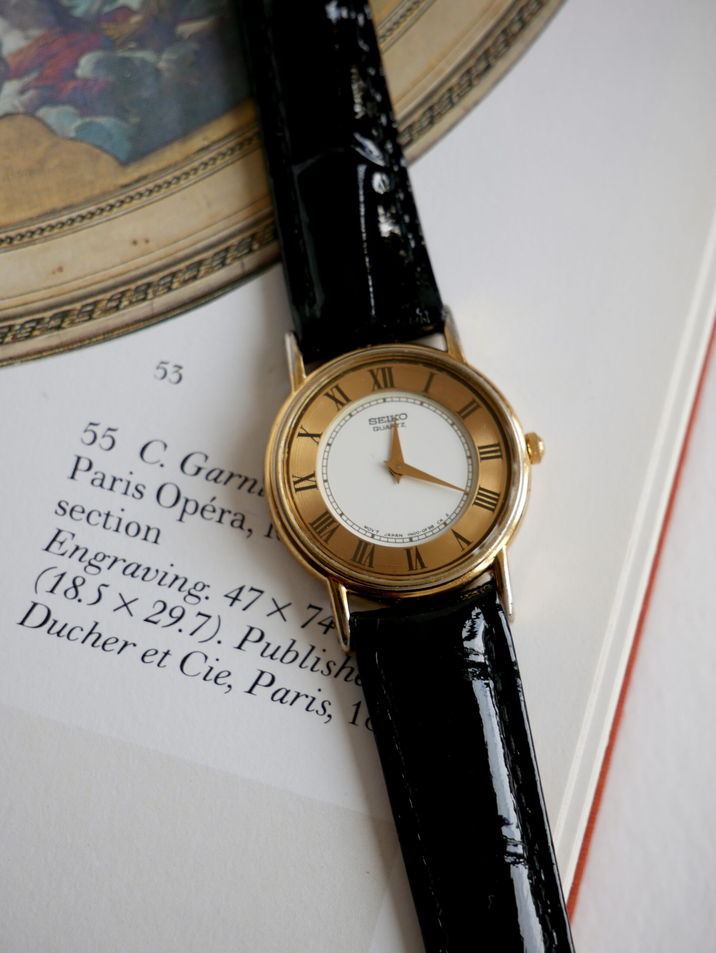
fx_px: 1543
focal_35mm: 56
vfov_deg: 34.3
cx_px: 358
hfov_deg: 26.1
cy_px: 476
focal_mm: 28
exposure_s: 1/80
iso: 200
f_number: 4.7
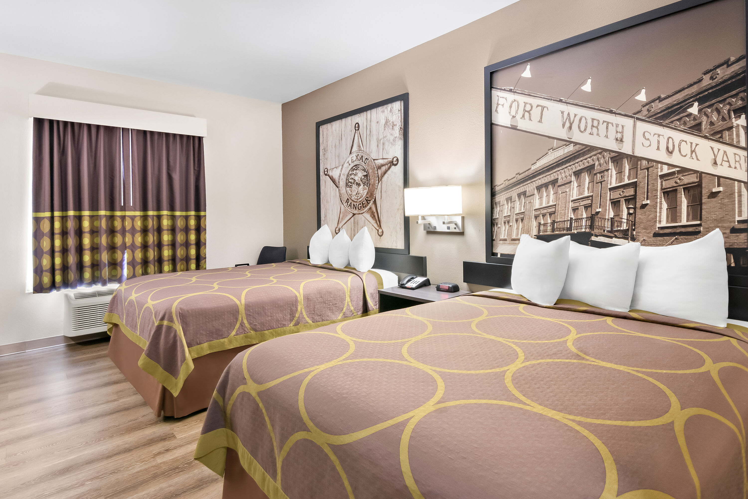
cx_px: 374
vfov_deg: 72.1
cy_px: 250
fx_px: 343
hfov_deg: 95.0
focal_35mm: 16
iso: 400
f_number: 8
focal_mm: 11
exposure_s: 2
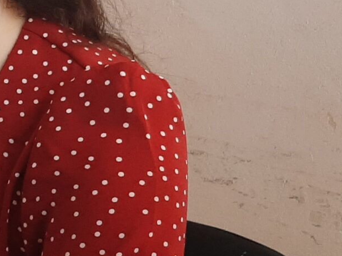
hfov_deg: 16.8
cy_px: 104
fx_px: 1067
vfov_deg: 13.7
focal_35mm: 108
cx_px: -140
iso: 64
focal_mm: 3.93
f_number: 1.7
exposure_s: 1/120
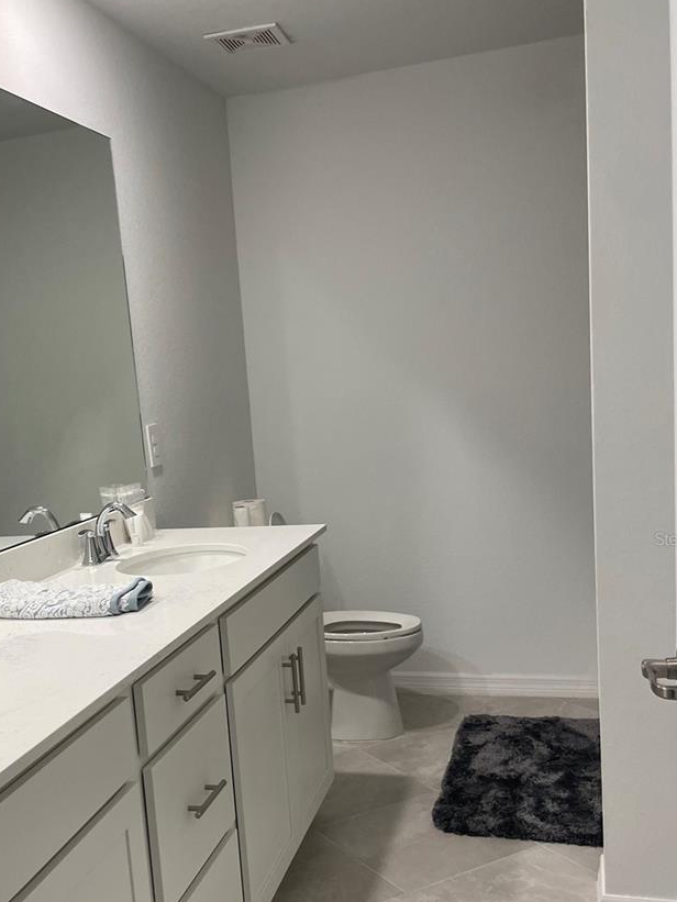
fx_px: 991
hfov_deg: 37.4
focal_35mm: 38
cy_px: 538
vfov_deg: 48.7
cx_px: 238
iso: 125
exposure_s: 1/120
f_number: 1.6
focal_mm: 4.2
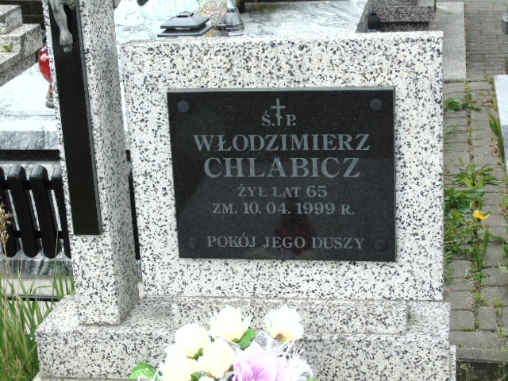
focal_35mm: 71
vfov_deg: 20.7
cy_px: 190
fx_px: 1042
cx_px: 254
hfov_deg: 27.4
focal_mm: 13
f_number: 4.7
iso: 80
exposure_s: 1/80
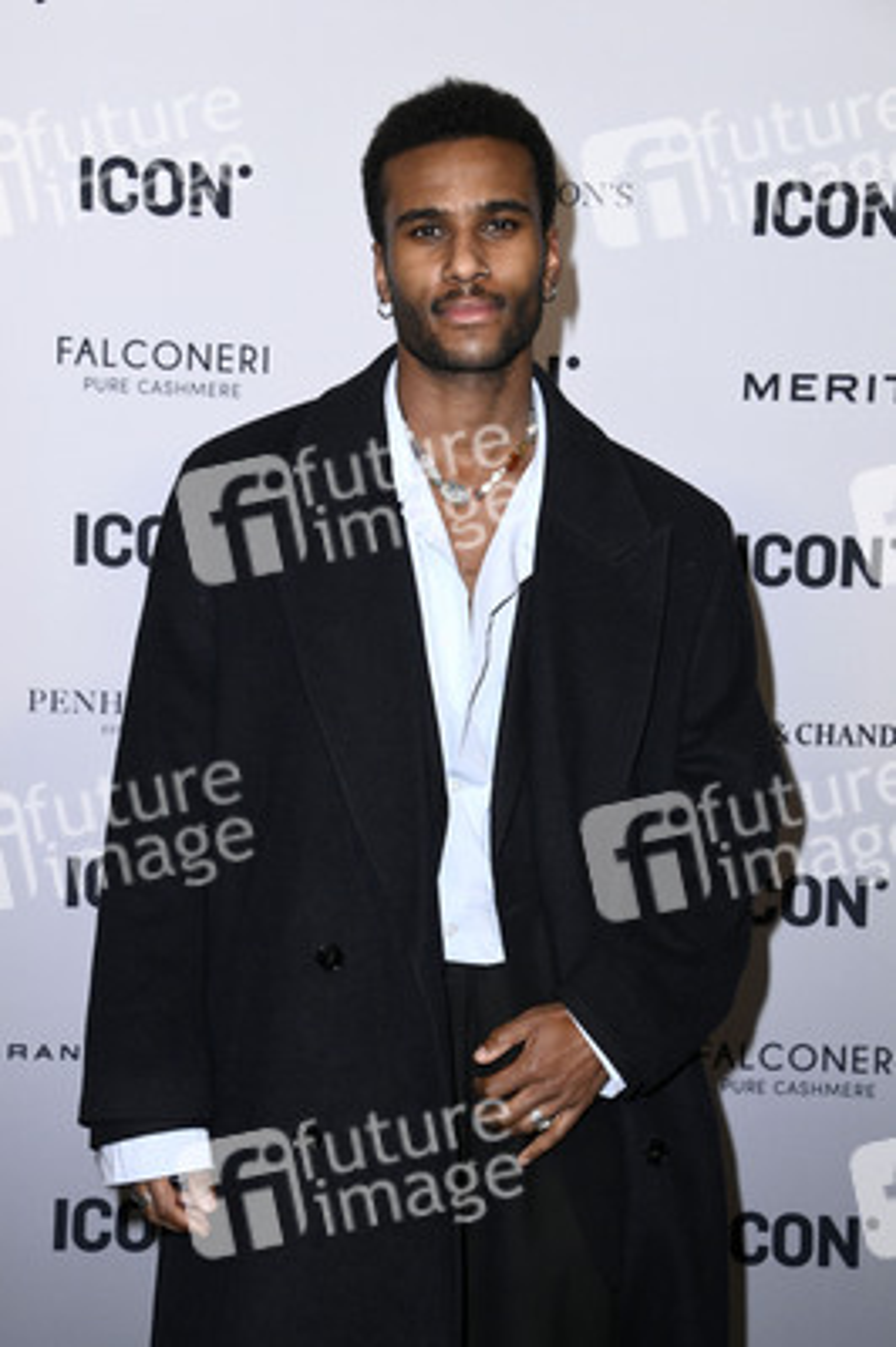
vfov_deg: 31.0
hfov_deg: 20.9
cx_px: 448
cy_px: 674
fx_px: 2431
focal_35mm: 65
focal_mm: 65
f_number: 5.6
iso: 1000
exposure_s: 1/250
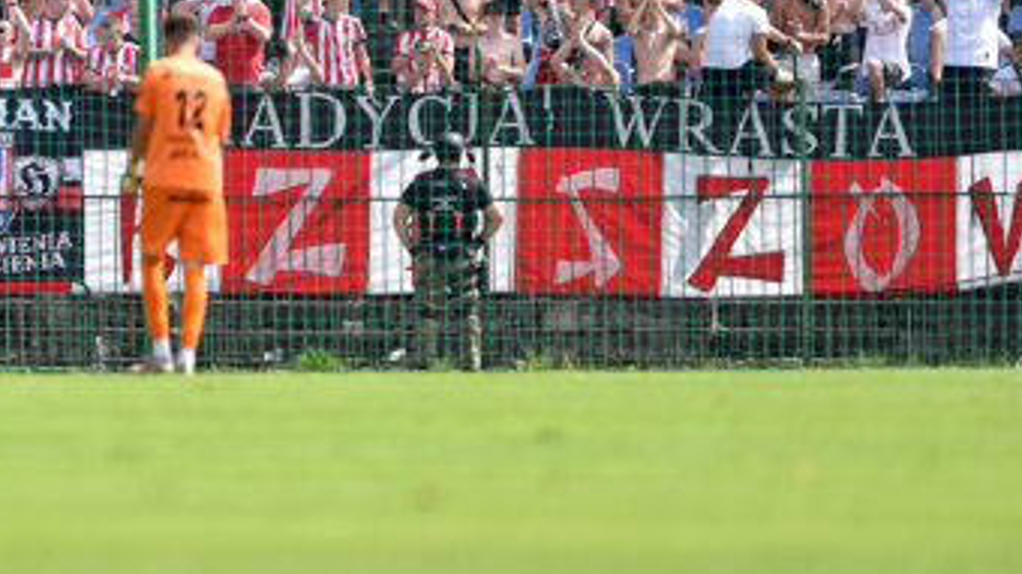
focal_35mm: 710
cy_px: -83
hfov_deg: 3.0
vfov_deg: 1.7
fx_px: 19235
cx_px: -36
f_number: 2.8
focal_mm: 300
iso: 100
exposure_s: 1/2000
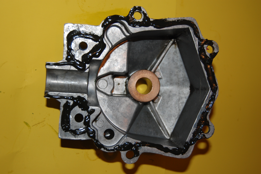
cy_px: 87
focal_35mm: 52
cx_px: 130
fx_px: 380
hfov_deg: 37.9
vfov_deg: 25.7
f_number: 4.8
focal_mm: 35
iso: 400
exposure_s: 1/60
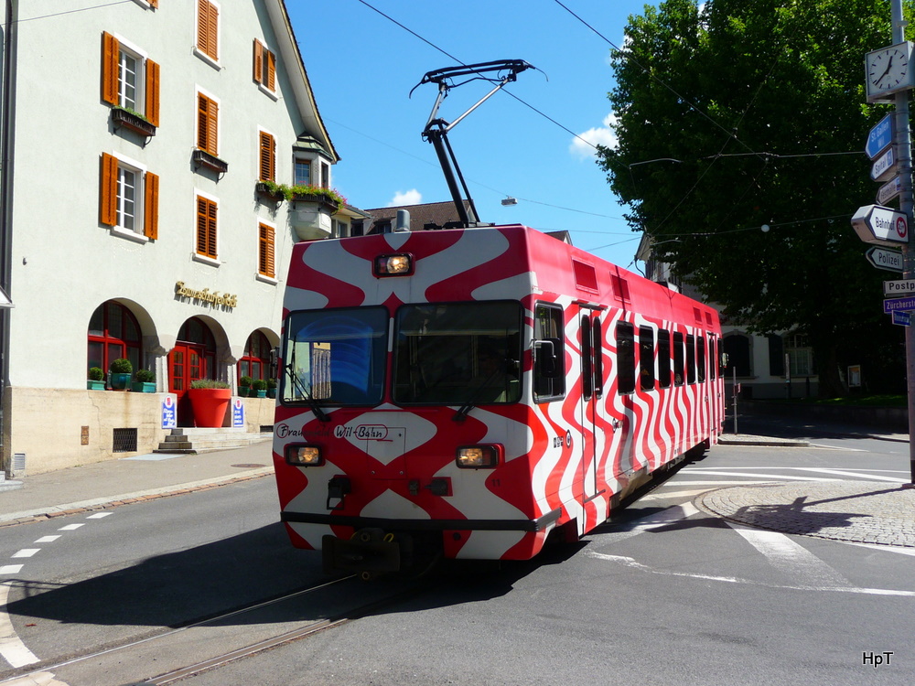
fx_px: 1057
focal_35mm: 40
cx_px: 458
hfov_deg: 46.8
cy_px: 343
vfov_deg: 36.0
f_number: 3.9
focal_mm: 6.7
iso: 100
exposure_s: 1/640
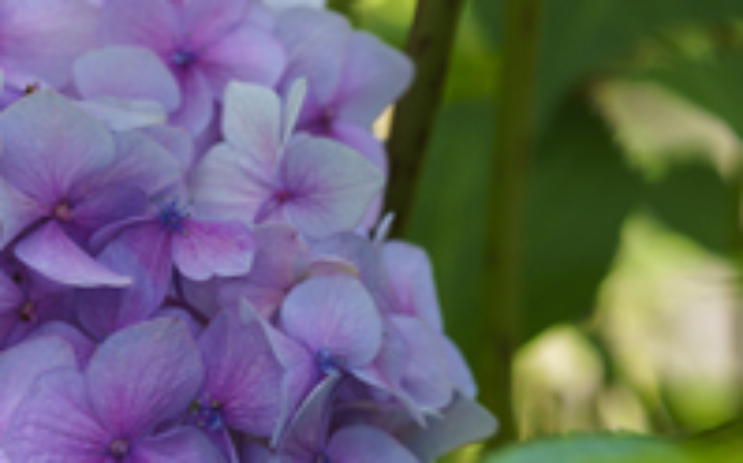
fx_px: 5604
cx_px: -82
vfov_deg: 4.7
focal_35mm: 277
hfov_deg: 7.5
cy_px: 452
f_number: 5.6
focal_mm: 90
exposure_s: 1/100
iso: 200
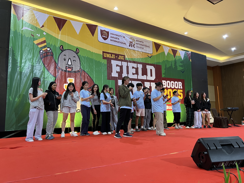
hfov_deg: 67.3
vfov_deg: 53.1
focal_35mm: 26
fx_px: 183
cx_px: 122
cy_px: 92
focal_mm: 5.7
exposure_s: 1/33
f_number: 1.5
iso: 500
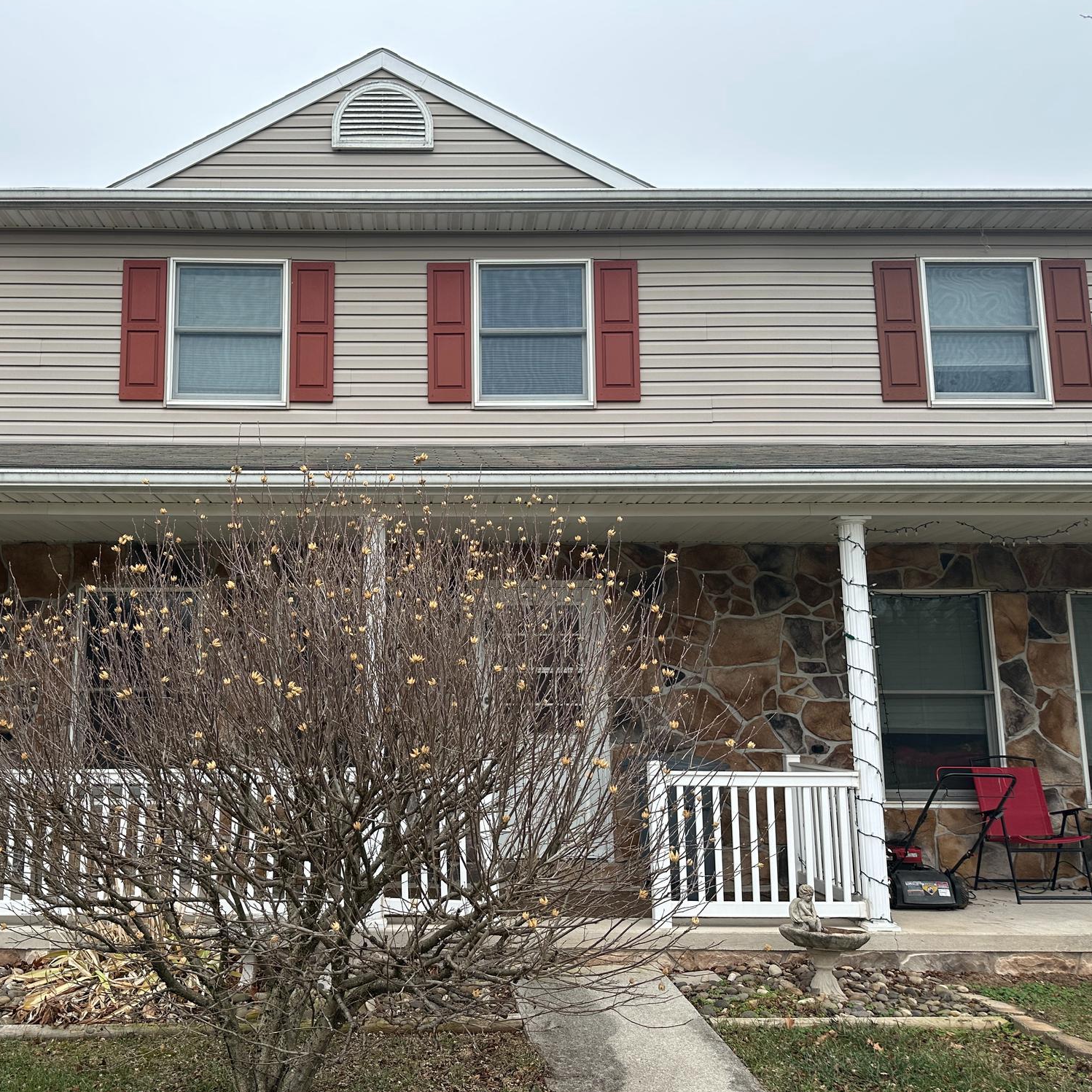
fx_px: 1035
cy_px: 542
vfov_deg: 55.6
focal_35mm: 29
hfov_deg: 55.0
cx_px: 406
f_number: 1.78
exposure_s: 1/467
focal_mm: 6.86
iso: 80
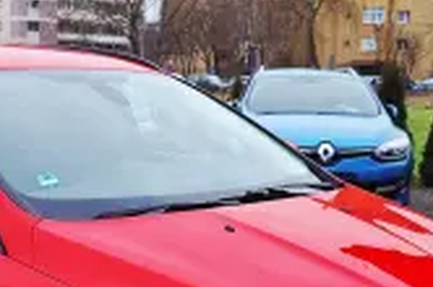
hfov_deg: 37.8
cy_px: 198
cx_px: 143
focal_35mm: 52
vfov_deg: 25.7
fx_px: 624
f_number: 1.8
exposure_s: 1/584
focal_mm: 5.54
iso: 40
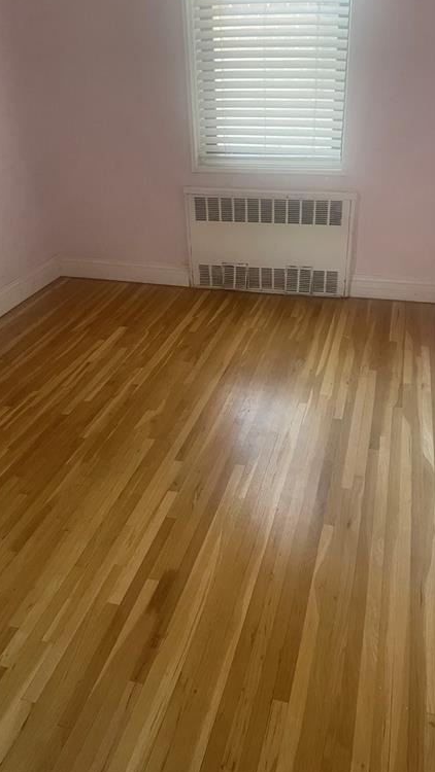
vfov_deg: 66.1
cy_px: 383
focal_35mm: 29
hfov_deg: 40.2
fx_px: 595
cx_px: 225
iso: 320
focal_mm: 4.2
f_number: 1.6
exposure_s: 1/60
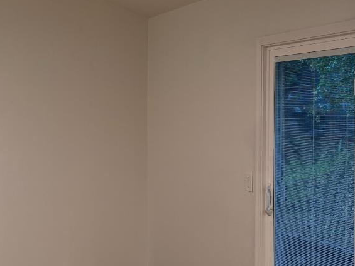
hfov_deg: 27.6
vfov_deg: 21.3
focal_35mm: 69
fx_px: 708
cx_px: 67
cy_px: 108
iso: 80
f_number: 1.6
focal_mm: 5.96
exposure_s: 1/60
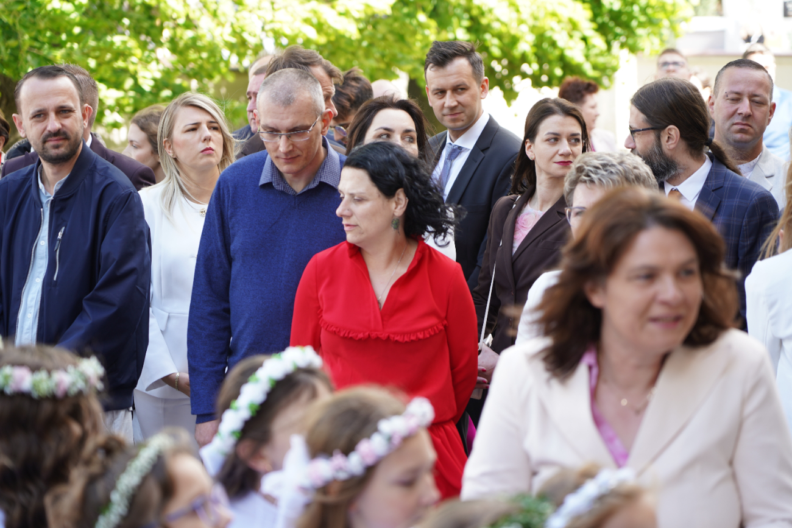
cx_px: 396
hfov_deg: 19.5
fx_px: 2310
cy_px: 264
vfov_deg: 13.0
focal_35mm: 105
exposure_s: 1/100
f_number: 4
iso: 160
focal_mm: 105
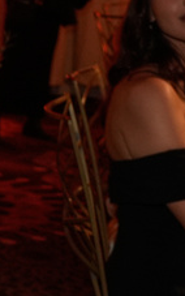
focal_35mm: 138
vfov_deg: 15.0
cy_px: 25
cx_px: -391
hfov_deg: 8.0
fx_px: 1113
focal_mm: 30
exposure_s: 1/40
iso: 1600
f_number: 5
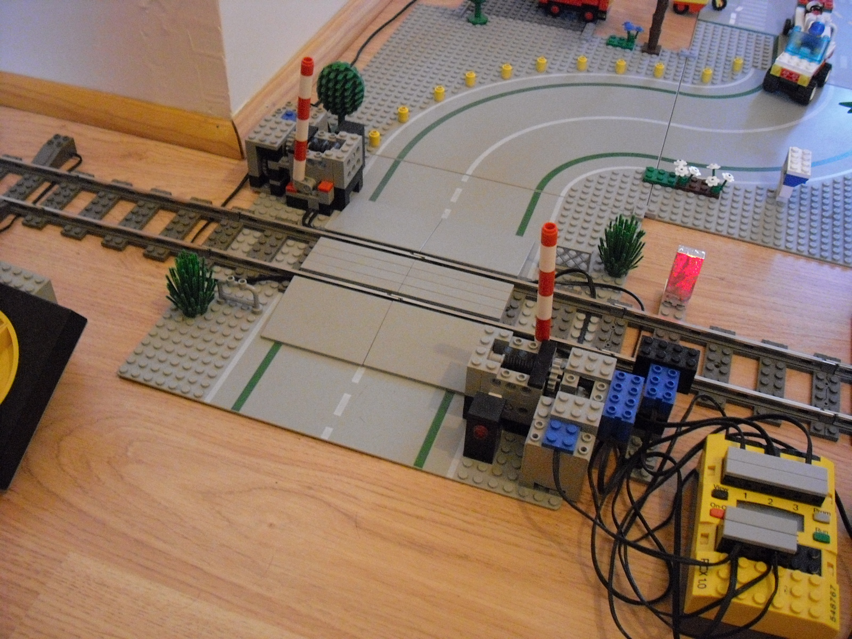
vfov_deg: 37.7
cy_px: 320
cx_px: 426
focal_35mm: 38
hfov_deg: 49.0
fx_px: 935
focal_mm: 6.2
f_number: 2.8
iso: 800
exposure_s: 1/20
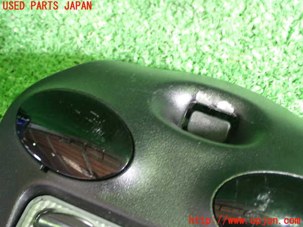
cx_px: 152
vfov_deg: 23.7
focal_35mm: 62
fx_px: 543
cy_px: 114
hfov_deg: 31.2
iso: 800
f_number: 3.6
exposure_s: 1/15
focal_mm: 11.09
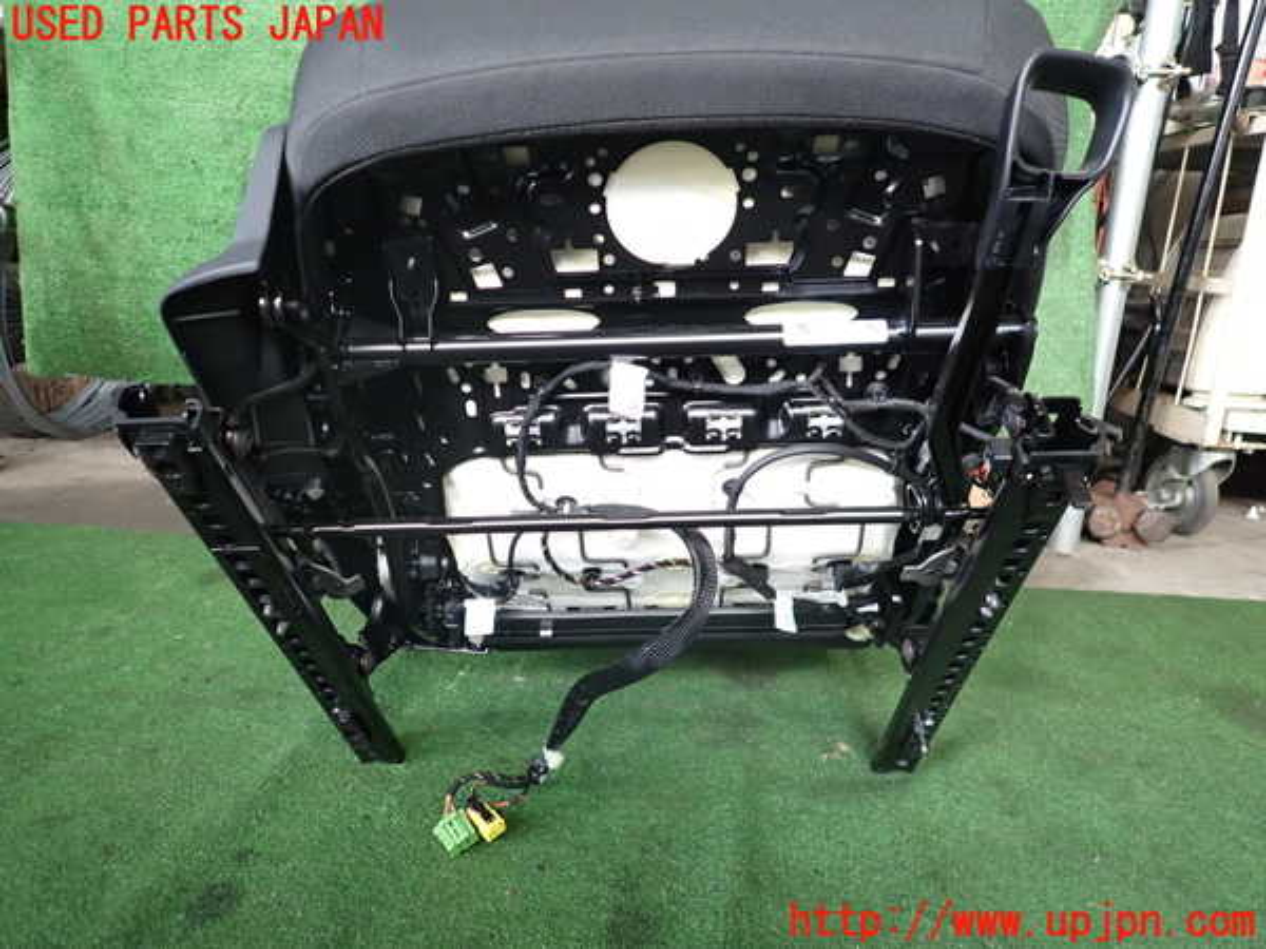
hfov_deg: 69.4
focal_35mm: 25
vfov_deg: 54.9
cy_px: 474
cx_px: 633
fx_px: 914
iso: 320
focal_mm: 4.5
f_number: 2
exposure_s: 1/30
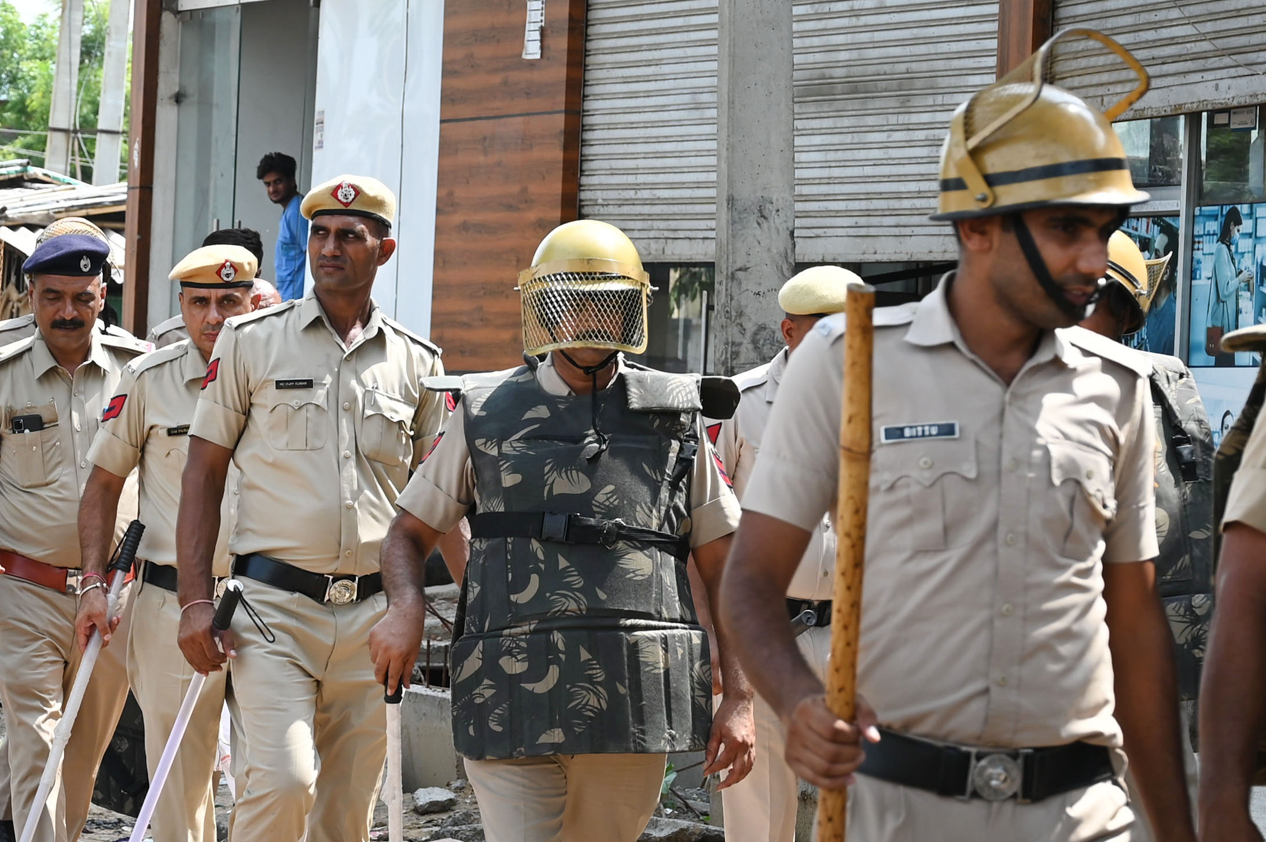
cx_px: 389
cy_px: 574
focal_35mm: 152
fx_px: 5342
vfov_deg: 9.0
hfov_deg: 13.5
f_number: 5
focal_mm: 55
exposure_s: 1/250
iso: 125
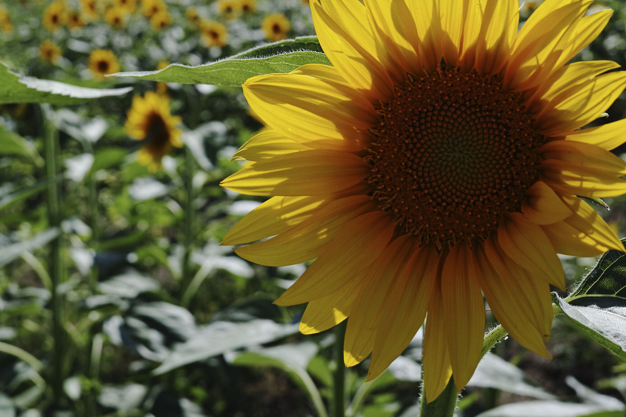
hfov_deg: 32.3
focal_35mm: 62
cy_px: 137
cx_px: 259
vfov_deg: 21.8
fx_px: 1078
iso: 100
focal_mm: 30
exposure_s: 1/320
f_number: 7.1
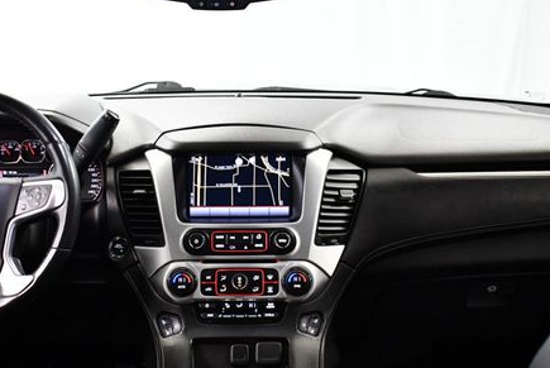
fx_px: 811
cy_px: 238
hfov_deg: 37.4
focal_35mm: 53
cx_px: 238
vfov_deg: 25.5
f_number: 3.5
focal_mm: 18
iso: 3200
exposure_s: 1/80
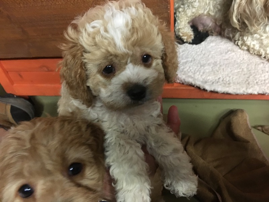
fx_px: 225
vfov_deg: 48.2
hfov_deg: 61.7
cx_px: 134
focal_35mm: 29
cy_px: 101
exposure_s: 1/17
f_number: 2.2
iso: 250
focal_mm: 4.15
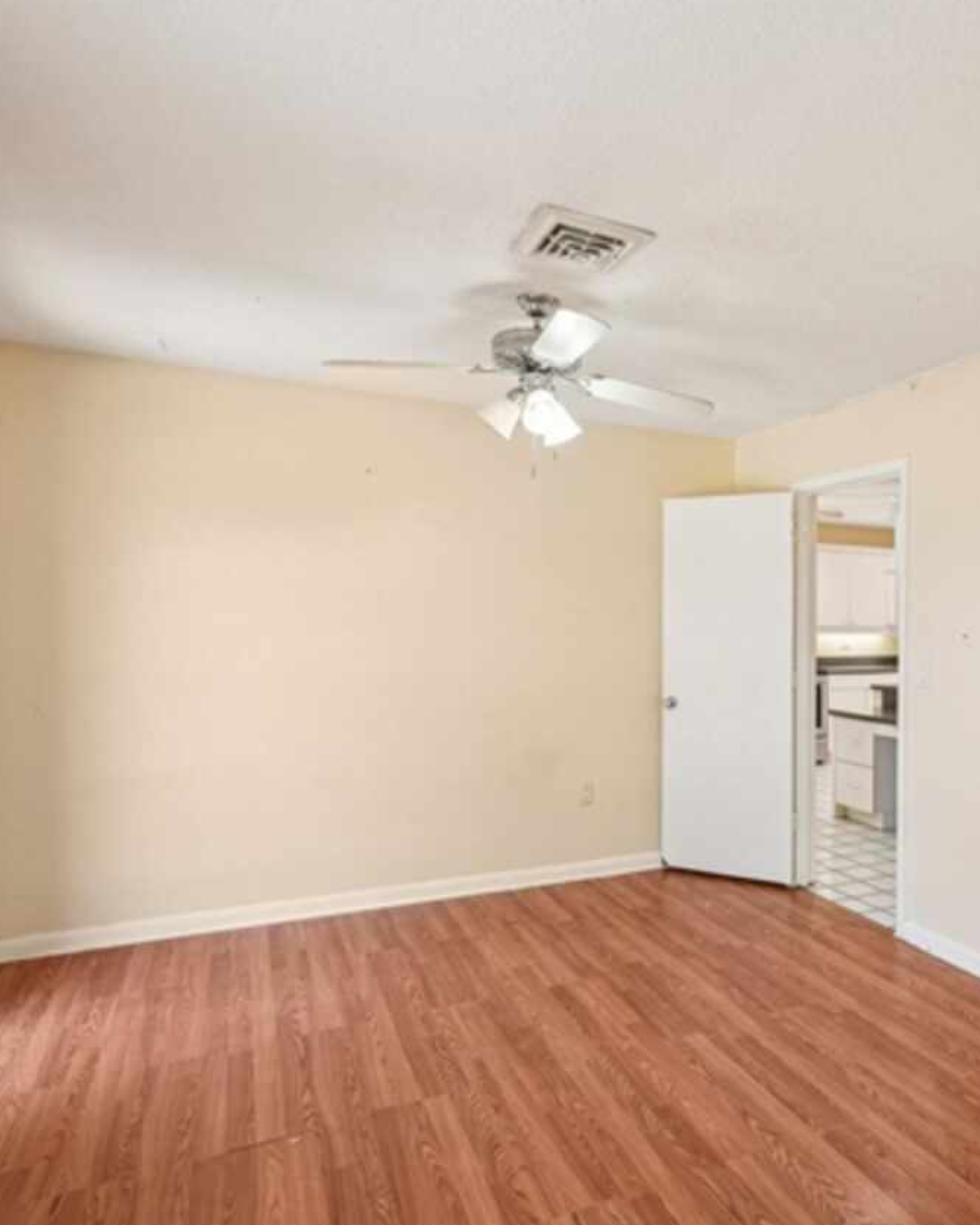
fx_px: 860
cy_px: 616
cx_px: 729
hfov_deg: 56.6
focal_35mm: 24
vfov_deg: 70.9
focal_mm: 16.5
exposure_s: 1/30
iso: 400
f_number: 8
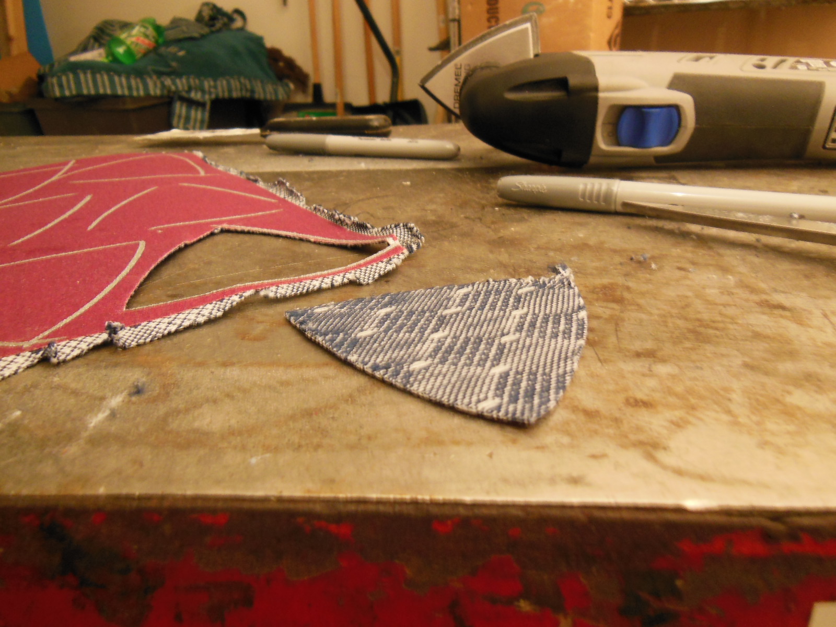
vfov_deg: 54.9
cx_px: 418
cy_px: 314
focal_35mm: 25
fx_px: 604
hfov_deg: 69.4
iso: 400
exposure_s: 1/8
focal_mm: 4.5
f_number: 3.5
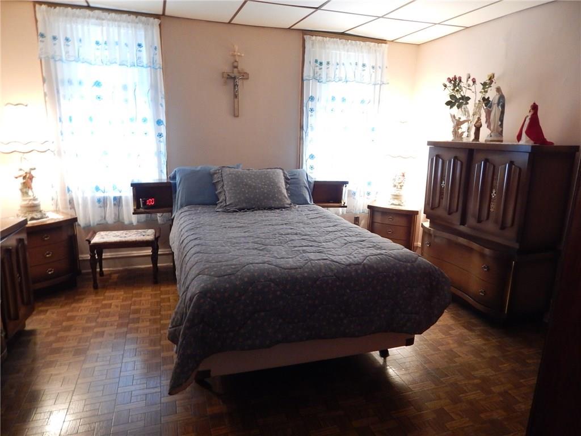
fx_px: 369
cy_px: 218
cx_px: 290
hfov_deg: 76.4
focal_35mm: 22
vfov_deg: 61.1
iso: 400
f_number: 3
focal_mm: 4
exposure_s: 1/13
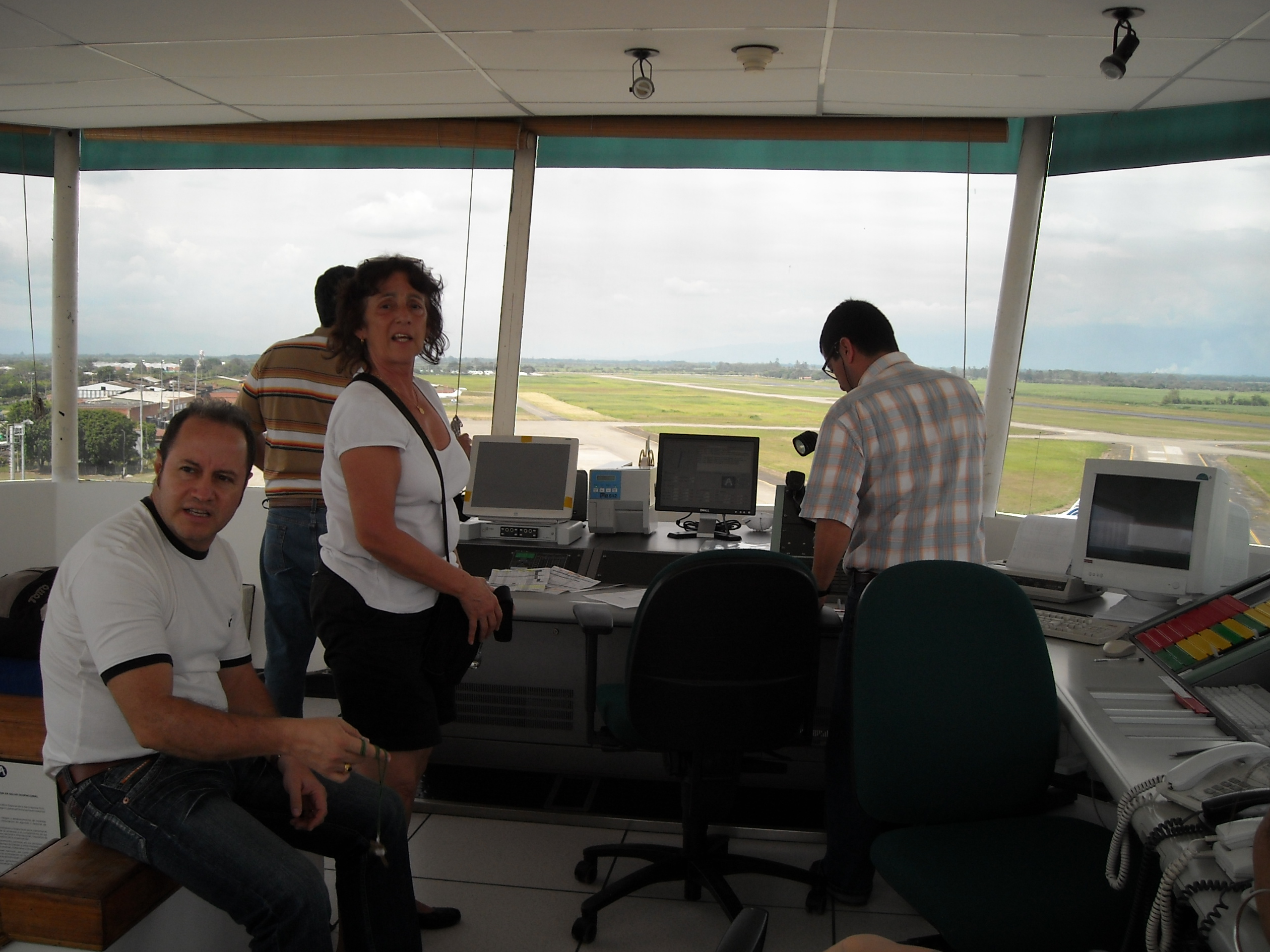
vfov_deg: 39.7
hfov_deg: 51.4
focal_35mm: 36
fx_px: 1321
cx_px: 625
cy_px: 467
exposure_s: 1/192
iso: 64
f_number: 2.8
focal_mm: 5.7
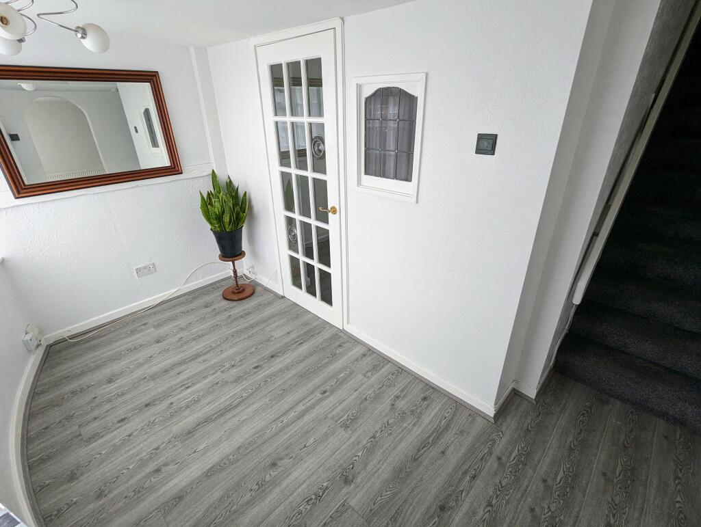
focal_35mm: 16
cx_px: 350
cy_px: 264
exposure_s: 1/54
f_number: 2.2
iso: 182
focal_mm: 2.35
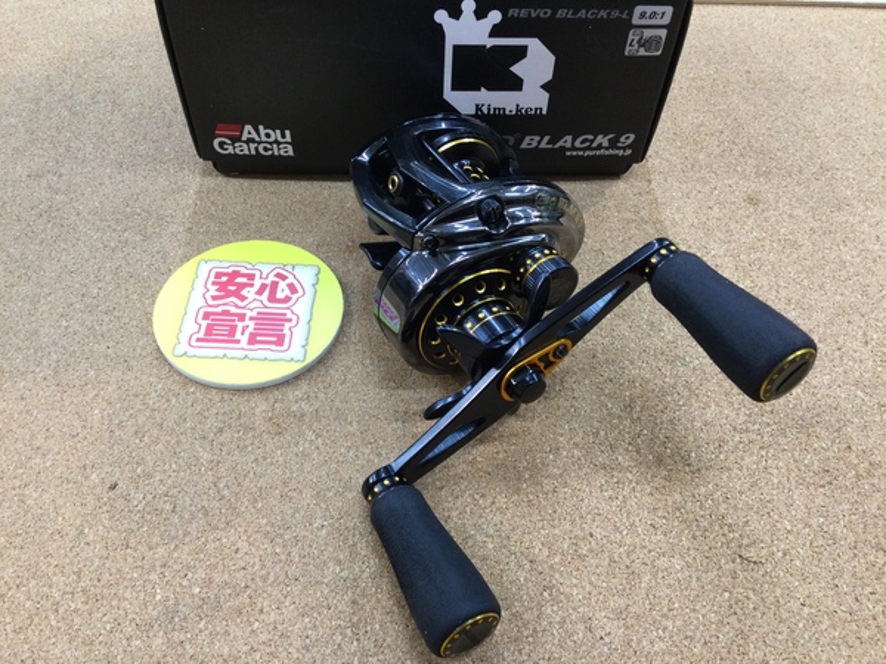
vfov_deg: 45.4
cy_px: 332
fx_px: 793
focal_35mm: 31
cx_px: 443
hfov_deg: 58.4
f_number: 2.4
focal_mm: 3.3
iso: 64
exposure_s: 1/30
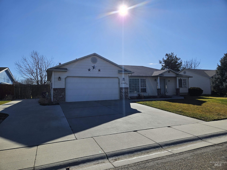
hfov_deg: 73.9
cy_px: 85
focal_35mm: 23
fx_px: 151
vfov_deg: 58.9
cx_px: 114
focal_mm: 5.4
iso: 25
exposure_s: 1/3229
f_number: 1.8
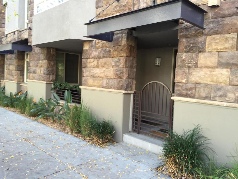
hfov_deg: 61.7
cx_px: 119
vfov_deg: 48.2
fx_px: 199
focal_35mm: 29
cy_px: 90
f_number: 2.2
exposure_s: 1/60
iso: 40
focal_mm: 4.15
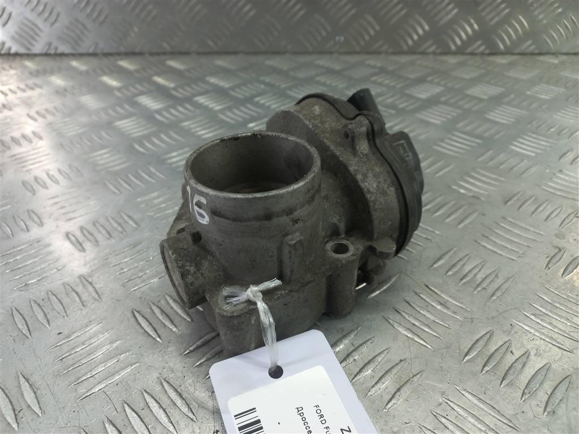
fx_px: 418
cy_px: 217
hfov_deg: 69.4
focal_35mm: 25
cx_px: 290
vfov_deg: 54.9
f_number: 1.8
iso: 64
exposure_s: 1/50
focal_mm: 4.6
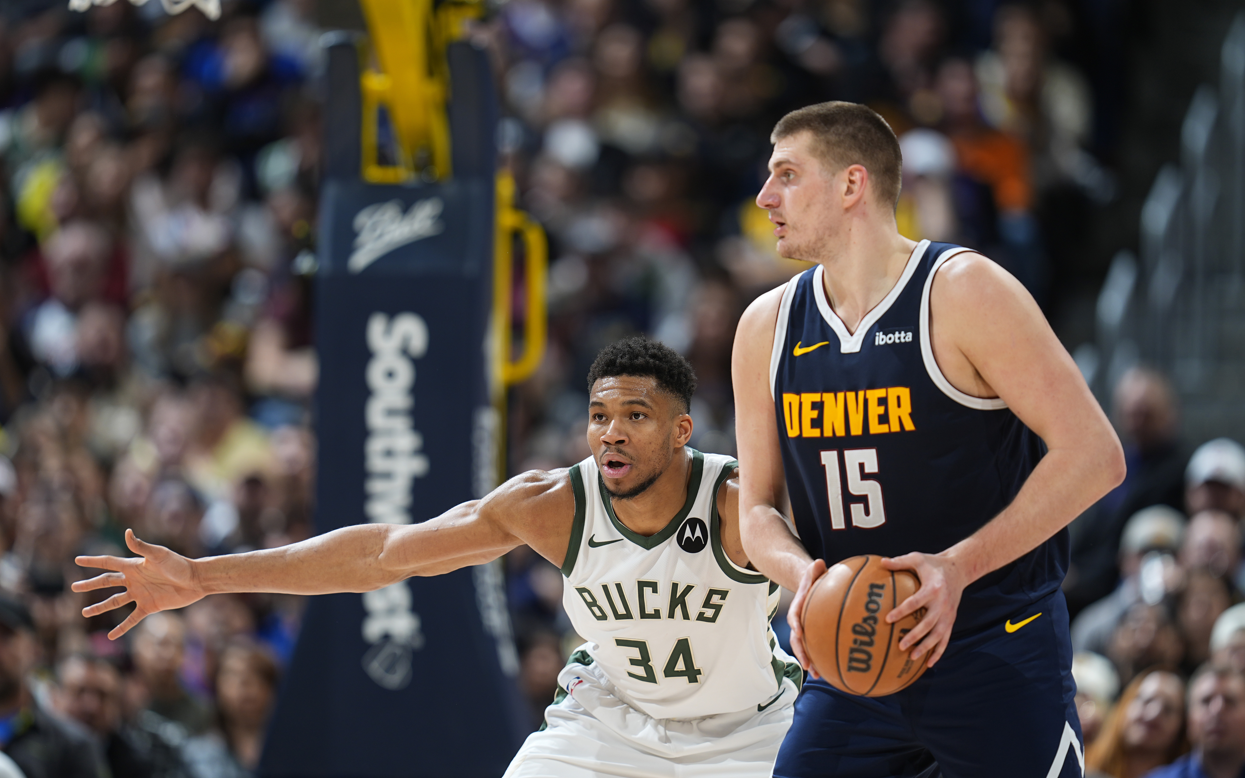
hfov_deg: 5.1
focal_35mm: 408
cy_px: 375
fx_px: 13844
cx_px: 622
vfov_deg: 3.2
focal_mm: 400
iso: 250
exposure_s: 1/1600
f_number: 3.2
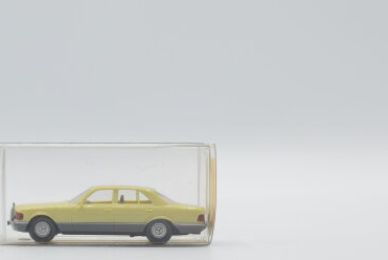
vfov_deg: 16.1
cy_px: 199
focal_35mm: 85
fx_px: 915
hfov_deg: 23.8
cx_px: 116
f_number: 8
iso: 320
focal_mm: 35
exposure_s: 1/200
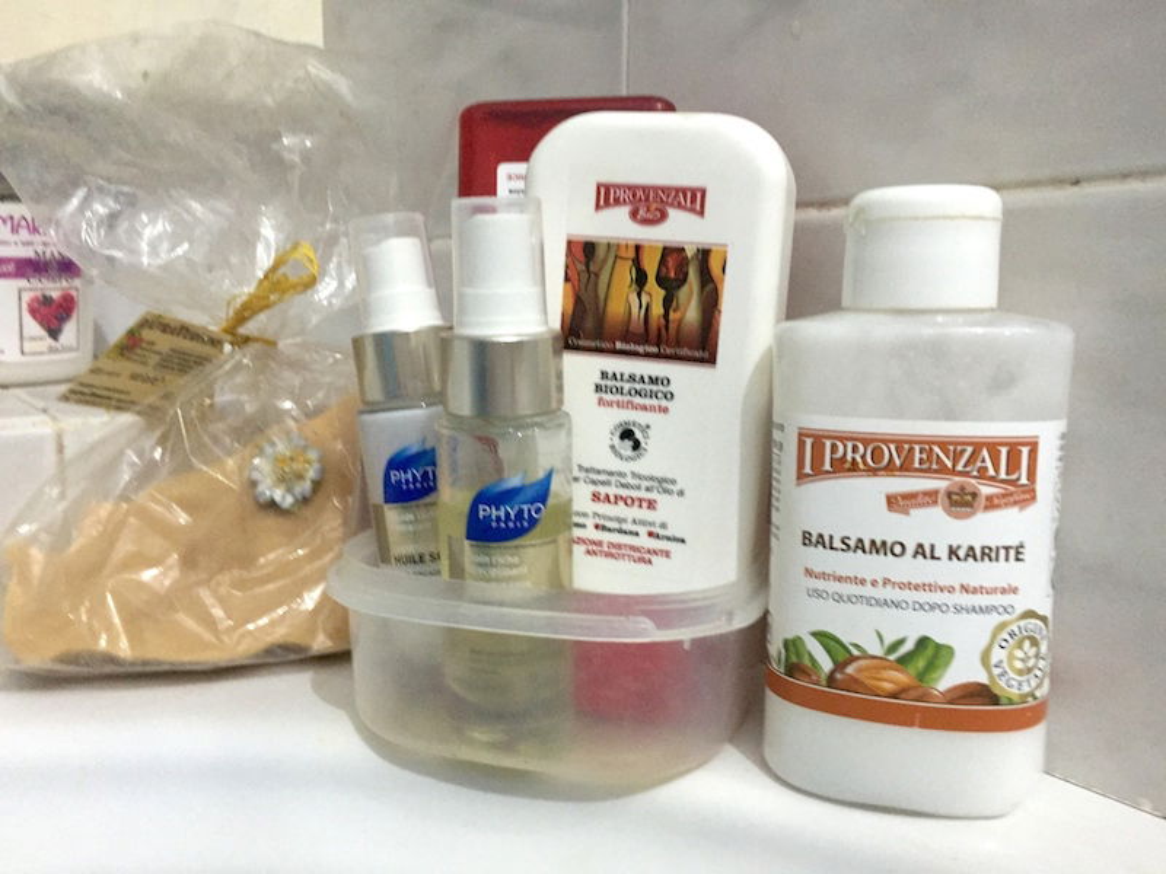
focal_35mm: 29
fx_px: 977
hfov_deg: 61.7
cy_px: 437
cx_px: 583
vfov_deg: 48.2
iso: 250
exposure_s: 1/20
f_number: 2.2
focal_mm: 4.15
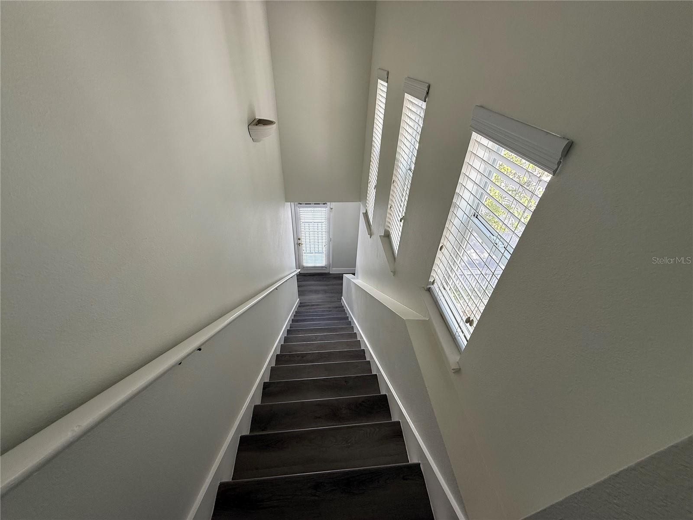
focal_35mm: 14
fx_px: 280
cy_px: 260
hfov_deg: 102.1
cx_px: 346
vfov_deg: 85.7
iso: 80
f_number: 2.2
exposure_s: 1/99
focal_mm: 2.22
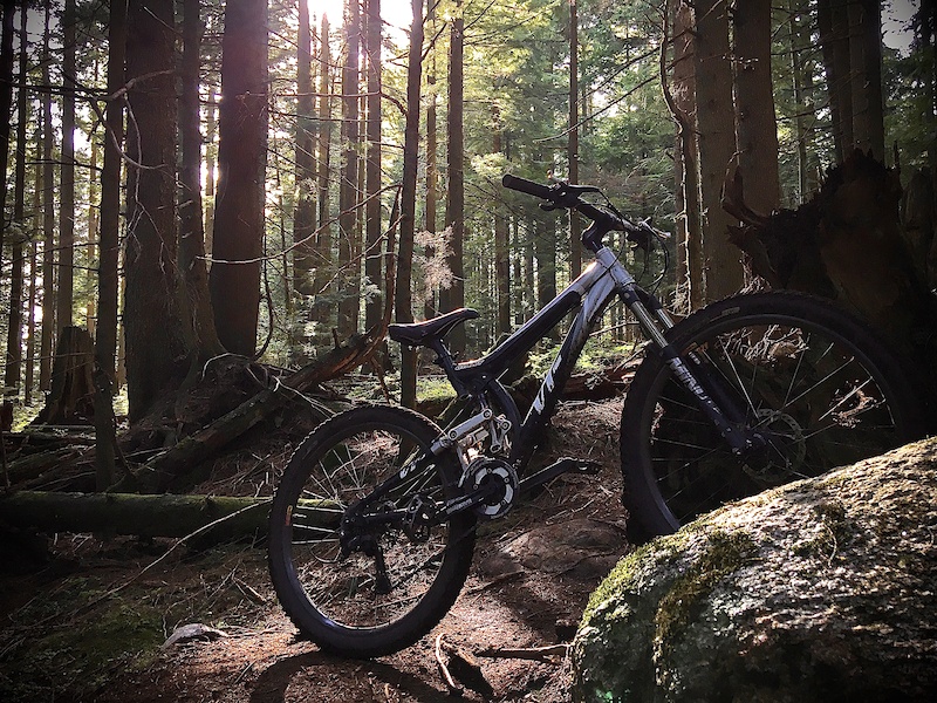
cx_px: 468
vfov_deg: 48.2
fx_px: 785
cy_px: 352
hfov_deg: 61.7
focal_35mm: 29
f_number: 2.2
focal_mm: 4.15
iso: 25
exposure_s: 1/30
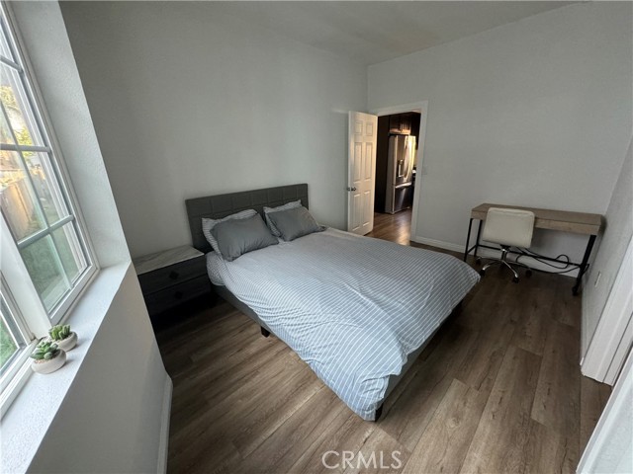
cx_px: 316
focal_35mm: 14
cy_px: 237
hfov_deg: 102.1
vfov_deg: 85.7
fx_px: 256
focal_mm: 2.22
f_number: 2.2
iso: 400
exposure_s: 1/60
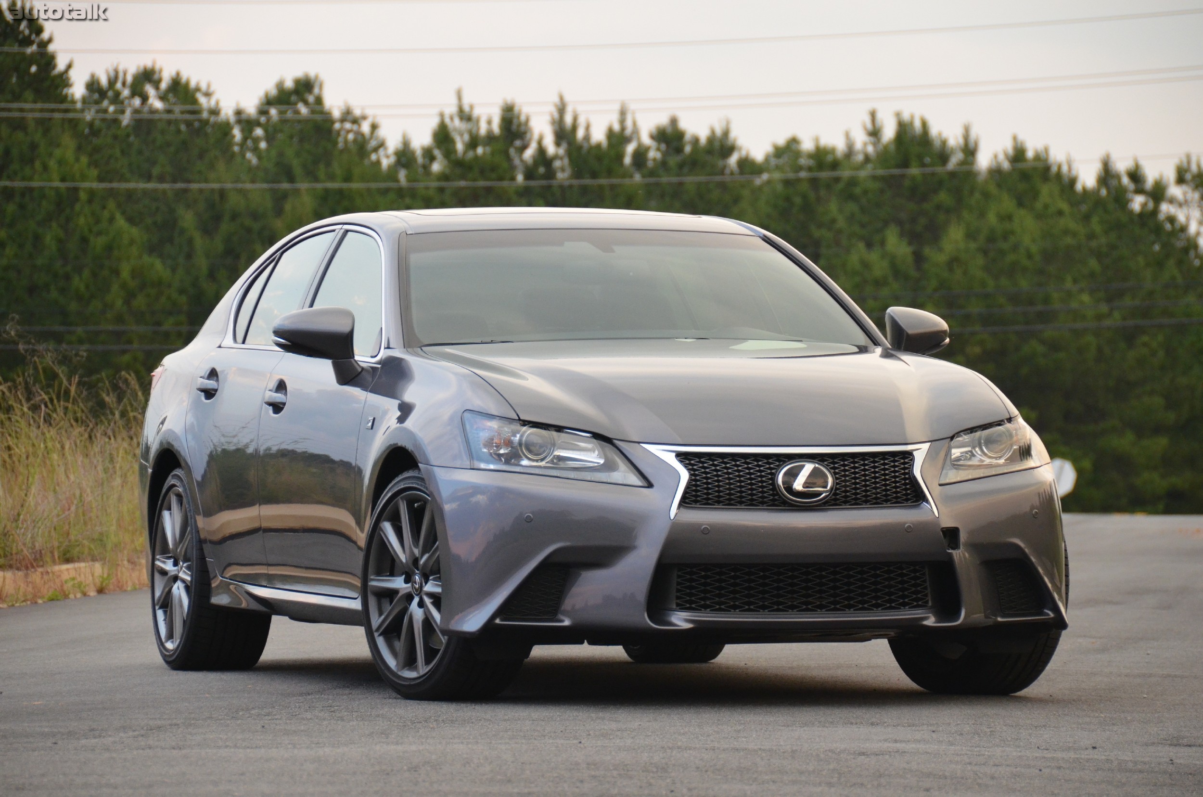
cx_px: 602
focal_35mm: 195
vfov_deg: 7.0
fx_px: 6503
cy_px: 398
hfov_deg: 10.6
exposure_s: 1/400
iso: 1600
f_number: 5.6
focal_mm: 130
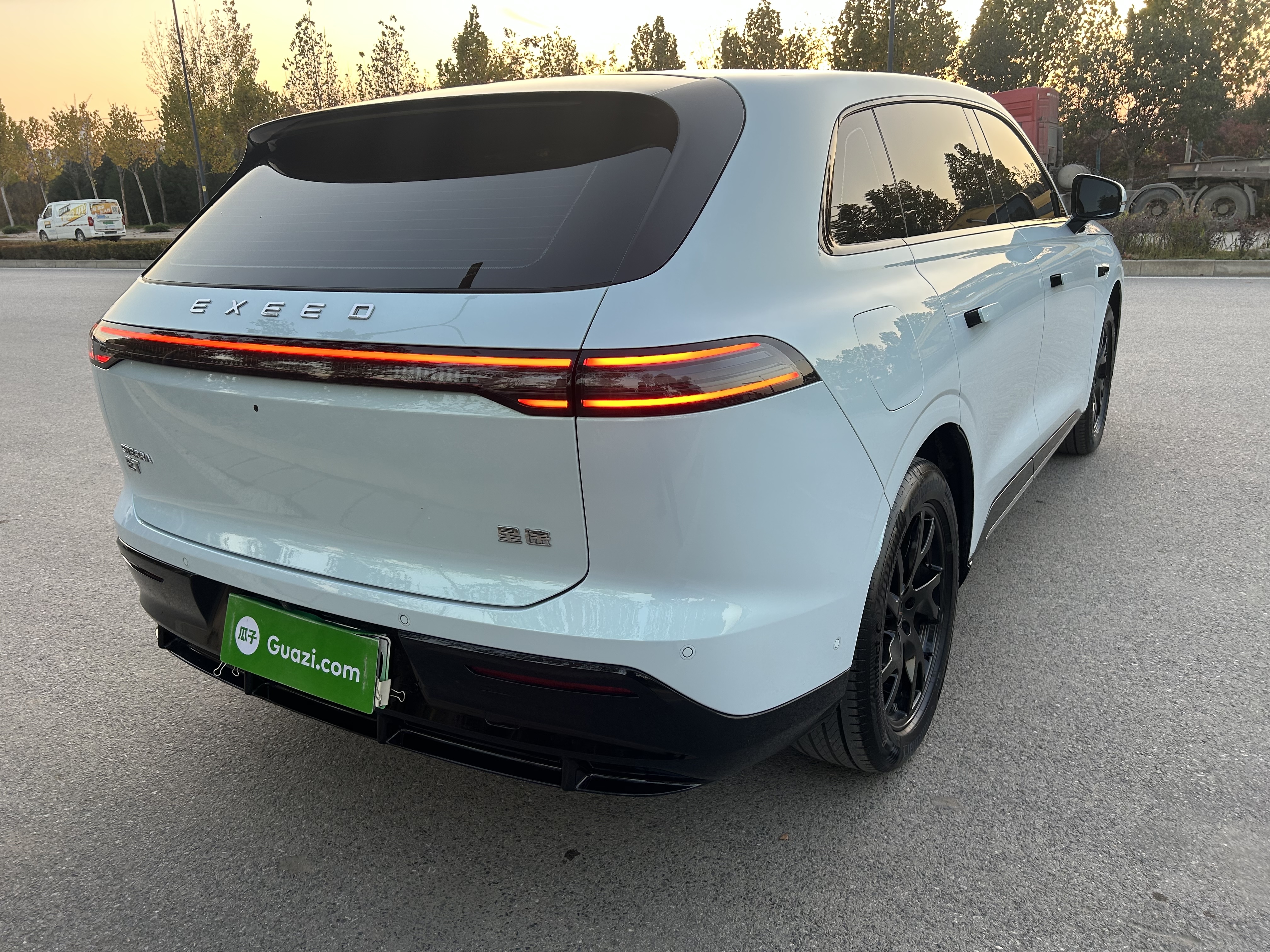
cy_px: 476
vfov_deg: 53.1
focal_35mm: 26
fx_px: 954
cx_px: 635
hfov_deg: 67.3
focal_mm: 5.7
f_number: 1.5
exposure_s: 1/121
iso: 40
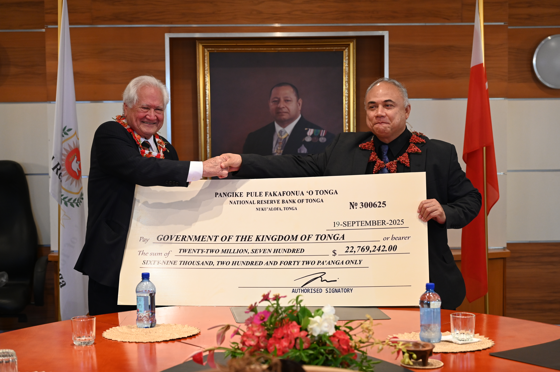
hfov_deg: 31.4
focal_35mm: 64
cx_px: 280
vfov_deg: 21.2
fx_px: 995
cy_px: 186
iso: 1800
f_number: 4
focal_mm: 64
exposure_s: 1/125
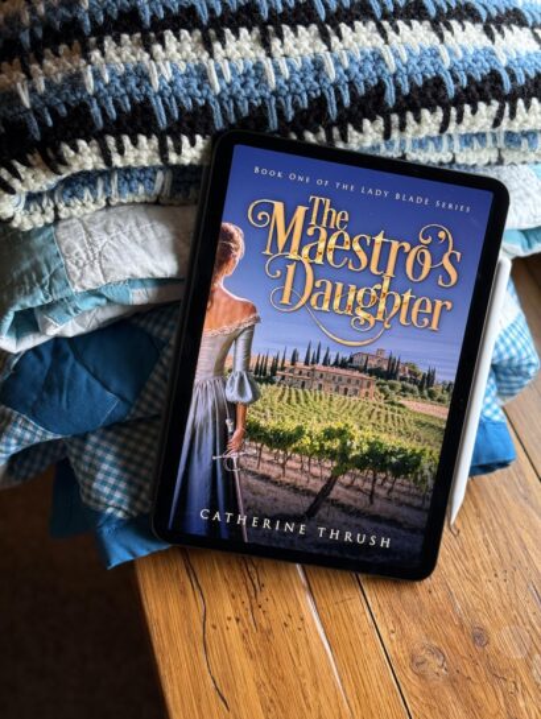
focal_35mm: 48
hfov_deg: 30.3
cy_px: 360
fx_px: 998
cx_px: 270
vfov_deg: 39.6
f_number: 1.78
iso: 100
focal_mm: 6.76
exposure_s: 1/120
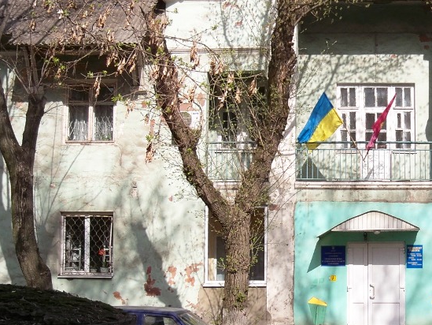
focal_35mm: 77
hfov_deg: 24.8
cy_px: 192
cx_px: 360
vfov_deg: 19.1
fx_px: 961
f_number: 3.5
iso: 64
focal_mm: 6.2
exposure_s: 1/500
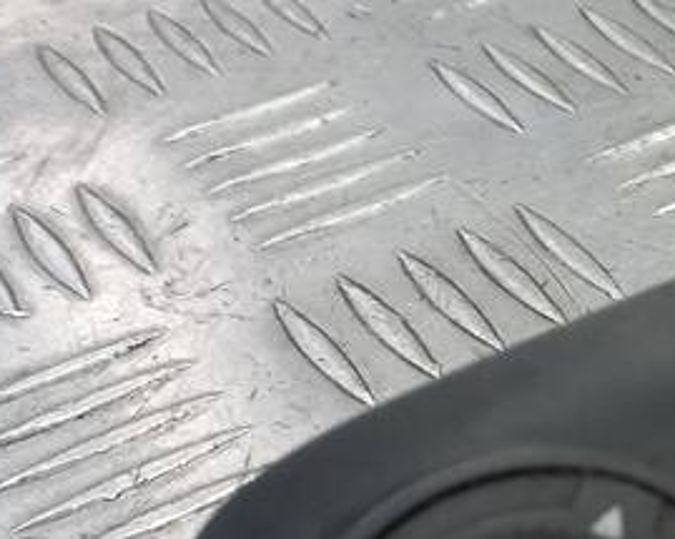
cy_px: 441
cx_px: 1094
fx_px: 1857
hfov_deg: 17.8
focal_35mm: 93
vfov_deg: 16.4
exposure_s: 1/50
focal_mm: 4.6
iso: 100
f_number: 1.8
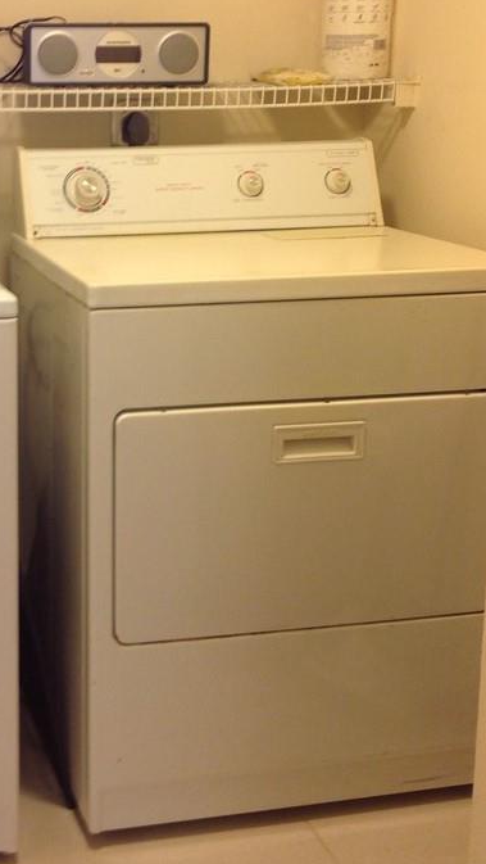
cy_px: 282
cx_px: 13
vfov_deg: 35.6
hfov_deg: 20.2
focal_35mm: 58
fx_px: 1328
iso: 50
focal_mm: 4.28
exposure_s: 1/15
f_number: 2.4
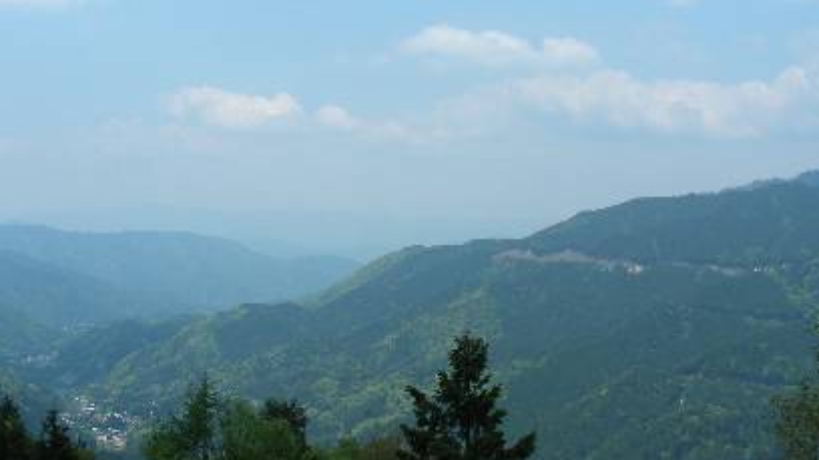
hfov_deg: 39.8
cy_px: 159
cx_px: 351
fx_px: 1129
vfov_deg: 22.9
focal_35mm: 52
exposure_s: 1/602
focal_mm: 6.3
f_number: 4
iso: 50
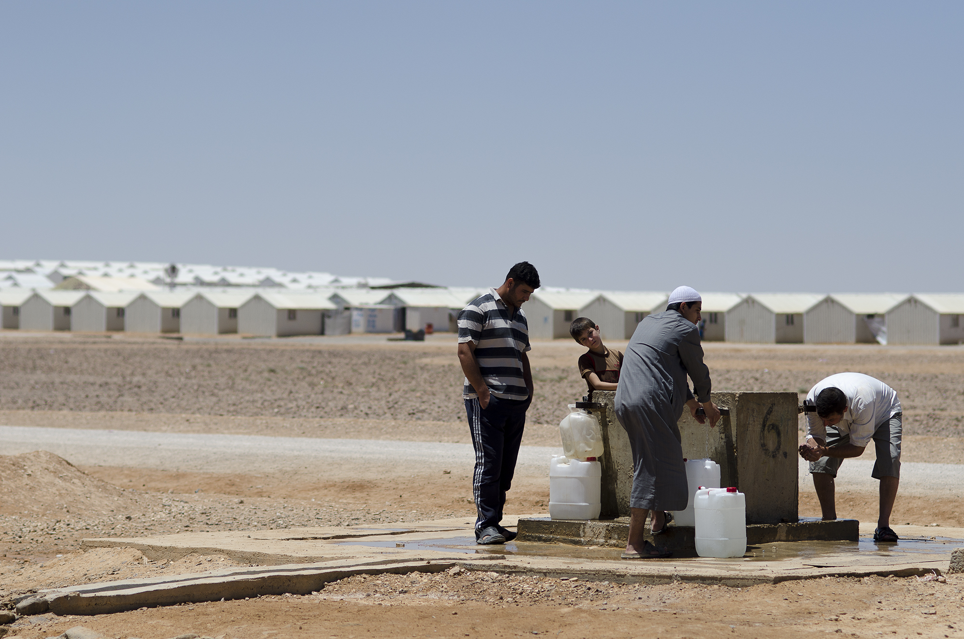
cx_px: 482
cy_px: 320
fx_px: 3407
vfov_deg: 10.7
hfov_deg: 16.1
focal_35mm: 128
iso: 100
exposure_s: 1/4000
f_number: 3.2
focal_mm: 85
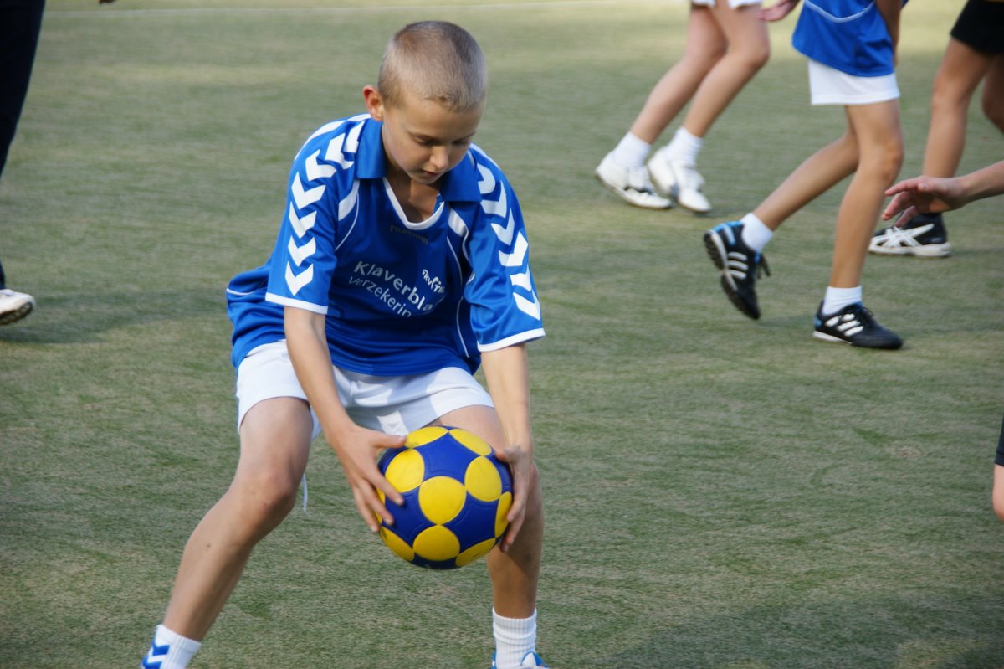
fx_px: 4600
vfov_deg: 8.3
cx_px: 502
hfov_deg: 12.5
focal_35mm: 165
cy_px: 334
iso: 200
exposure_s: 1/400
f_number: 5.6
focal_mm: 110
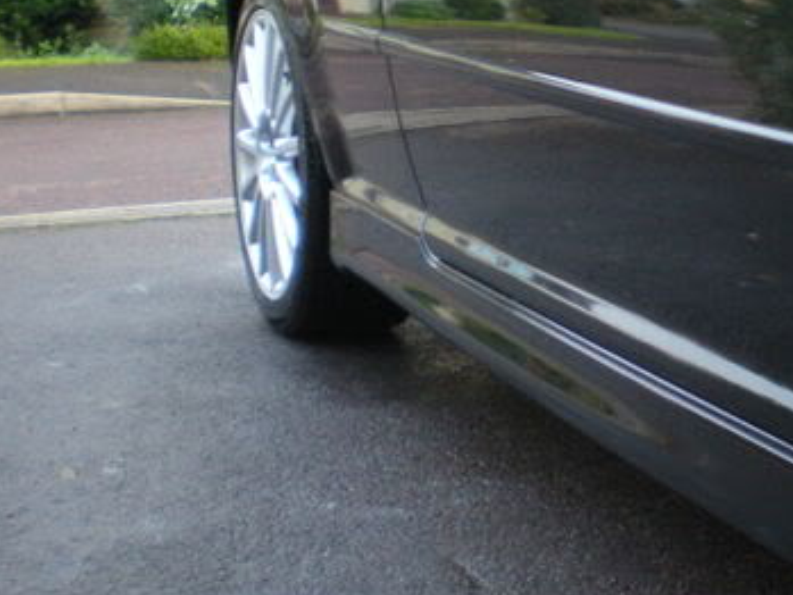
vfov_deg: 17.0
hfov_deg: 21.7
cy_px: 227
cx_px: 782
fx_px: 1994
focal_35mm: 87
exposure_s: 1/56
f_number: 3.1
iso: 200
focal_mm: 6.3
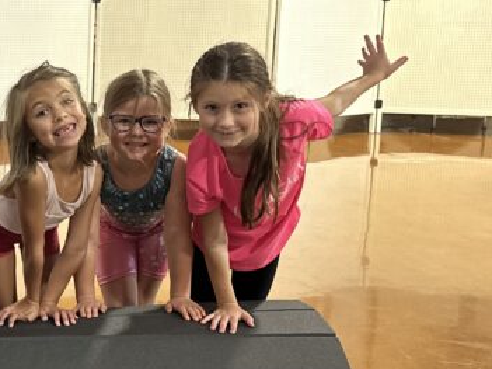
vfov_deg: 21.0
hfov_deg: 25.6
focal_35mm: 70
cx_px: -57
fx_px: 995
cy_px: 202
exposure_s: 1/60
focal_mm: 6.86
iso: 250
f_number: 1.78
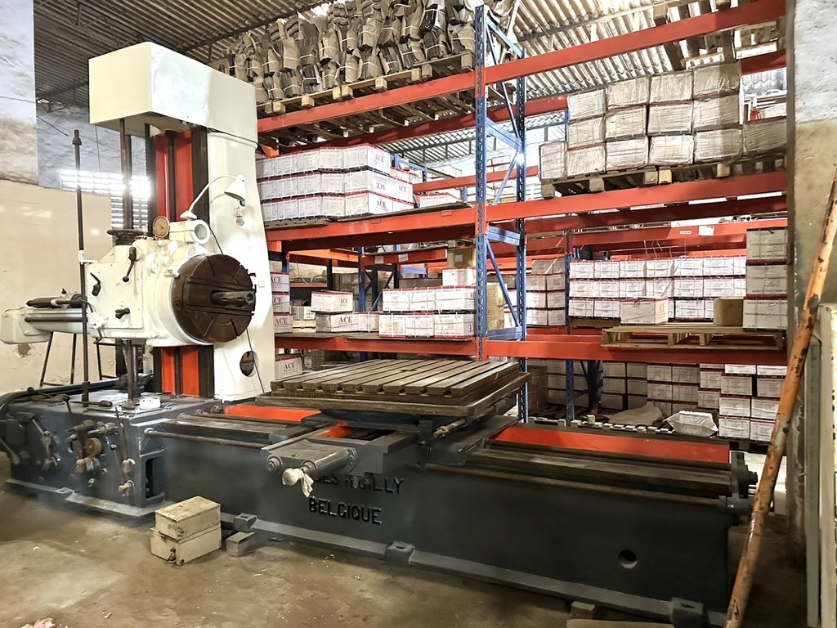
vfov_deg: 56.8
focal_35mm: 24
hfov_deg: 71.6
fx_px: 580
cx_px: 418
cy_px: 314
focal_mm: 6.86
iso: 1000
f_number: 1.78
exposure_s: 1/33
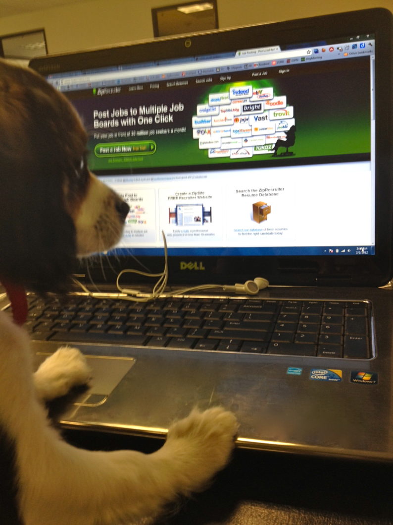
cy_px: 262
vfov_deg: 52.6
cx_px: 196
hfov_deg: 40.7
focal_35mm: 35
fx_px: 530
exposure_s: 1/24
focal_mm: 4.28
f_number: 2.4
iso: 64
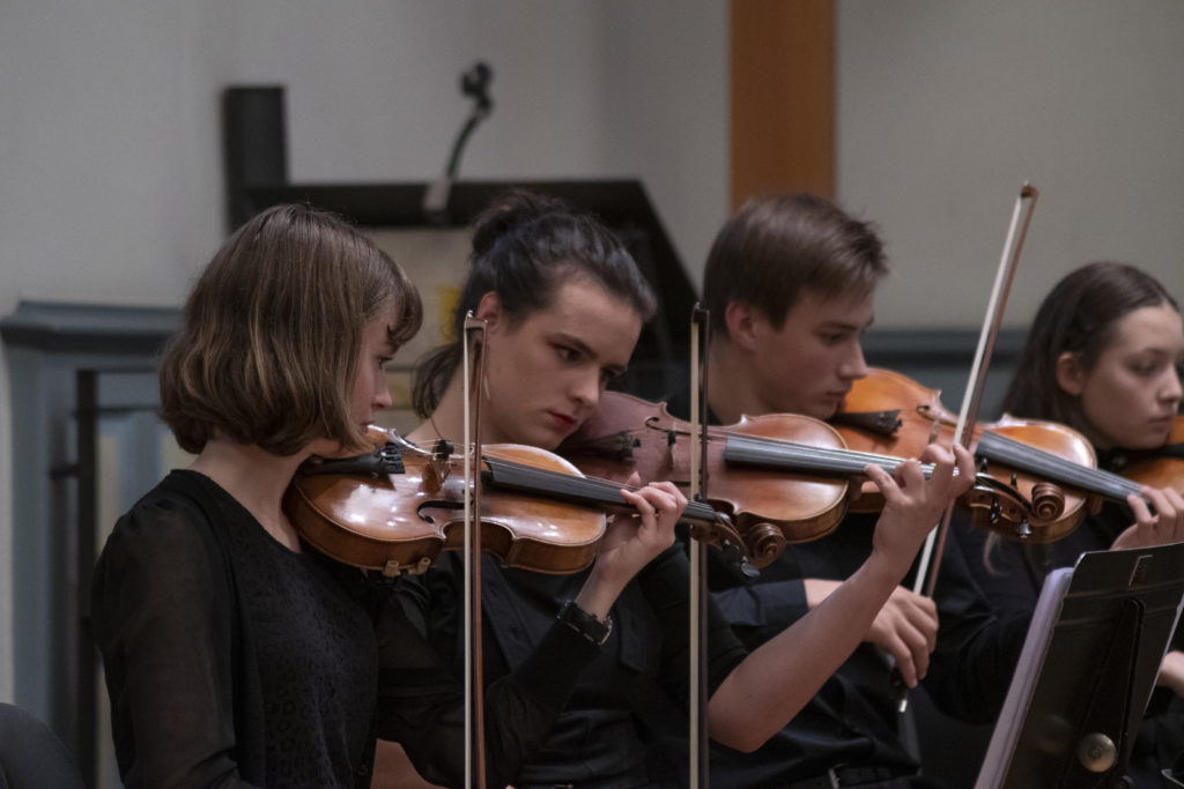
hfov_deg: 8.9
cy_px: 394
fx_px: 7631
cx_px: 592
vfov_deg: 5.9
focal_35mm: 232
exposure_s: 1/100
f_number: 4.5
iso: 3200
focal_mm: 155
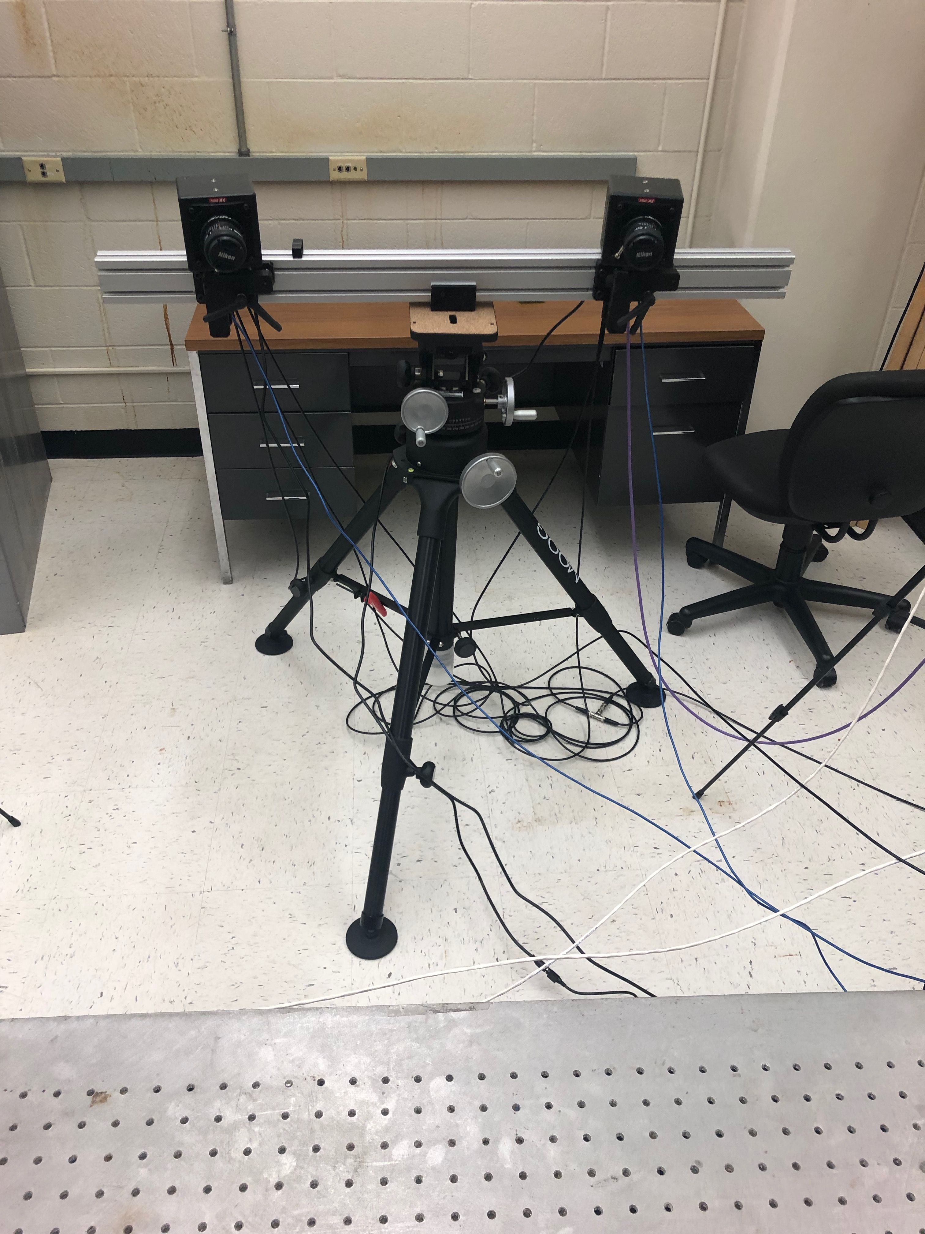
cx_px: 462
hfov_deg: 49.7
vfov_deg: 63.4
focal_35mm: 28
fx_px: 998
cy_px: 617
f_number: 1.8
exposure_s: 1/30
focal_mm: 4
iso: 32
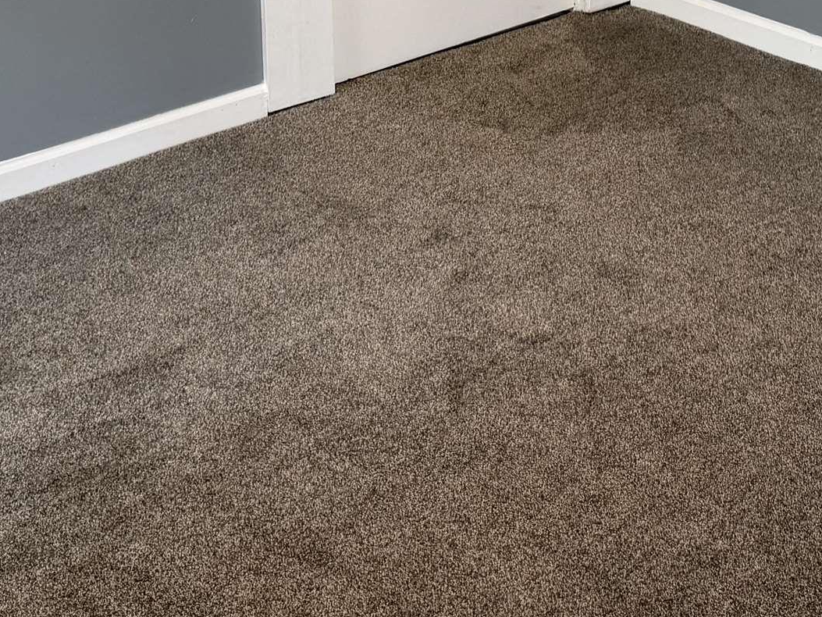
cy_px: -155
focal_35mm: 70
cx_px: 498
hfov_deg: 27.7
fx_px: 1662
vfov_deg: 19.6
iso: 160
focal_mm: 6.76
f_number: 1.78
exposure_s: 1/60
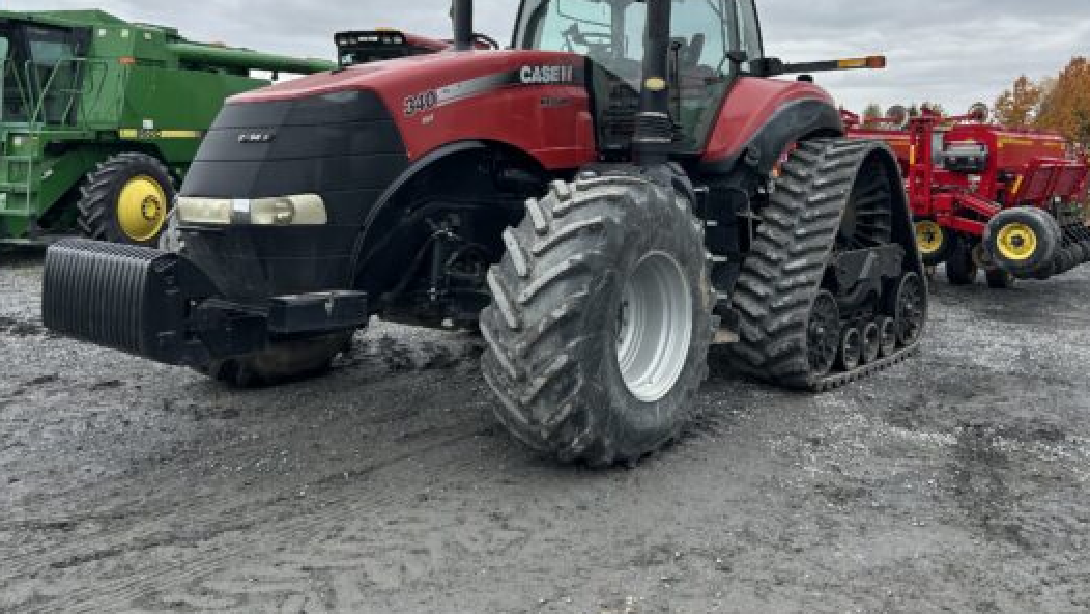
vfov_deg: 35.2
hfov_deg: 59.3
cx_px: 612
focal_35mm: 33
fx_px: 954
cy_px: 189
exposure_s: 1/743
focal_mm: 5.7
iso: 50
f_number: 1.5
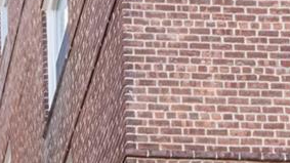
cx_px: -140
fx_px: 815
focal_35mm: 106
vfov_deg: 8.1
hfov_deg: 18.1
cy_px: 602
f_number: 8
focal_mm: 14
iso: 800
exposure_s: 1/2000
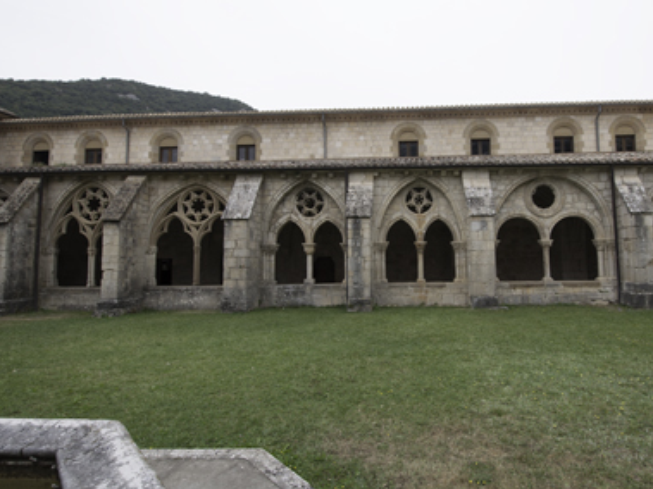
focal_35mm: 19
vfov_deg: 68.6
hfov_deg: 83.8
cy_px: 238
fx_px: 358
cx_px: 388
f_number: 7.1
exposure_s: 1/200
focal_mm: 10
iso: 200
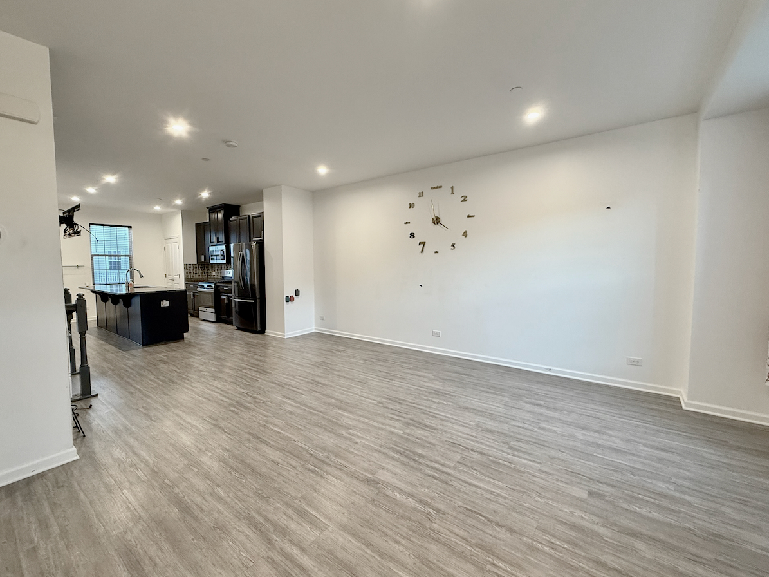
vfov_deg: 81.7
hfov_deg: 98.1
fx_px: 333
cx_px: 367
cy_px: 284
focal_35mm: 15
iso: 200
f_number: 2.2
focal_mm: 2.22
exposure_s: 1/60
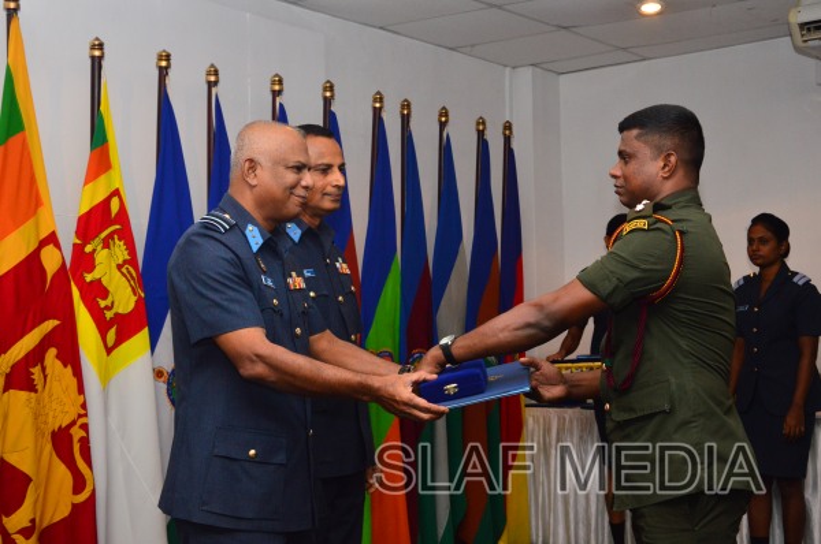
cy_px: 272
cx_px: 410
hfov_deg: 38.9
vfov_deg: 26.4
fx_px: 1161
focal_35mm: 51
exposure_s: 1/100
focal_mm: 34
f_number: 7.1
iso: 800
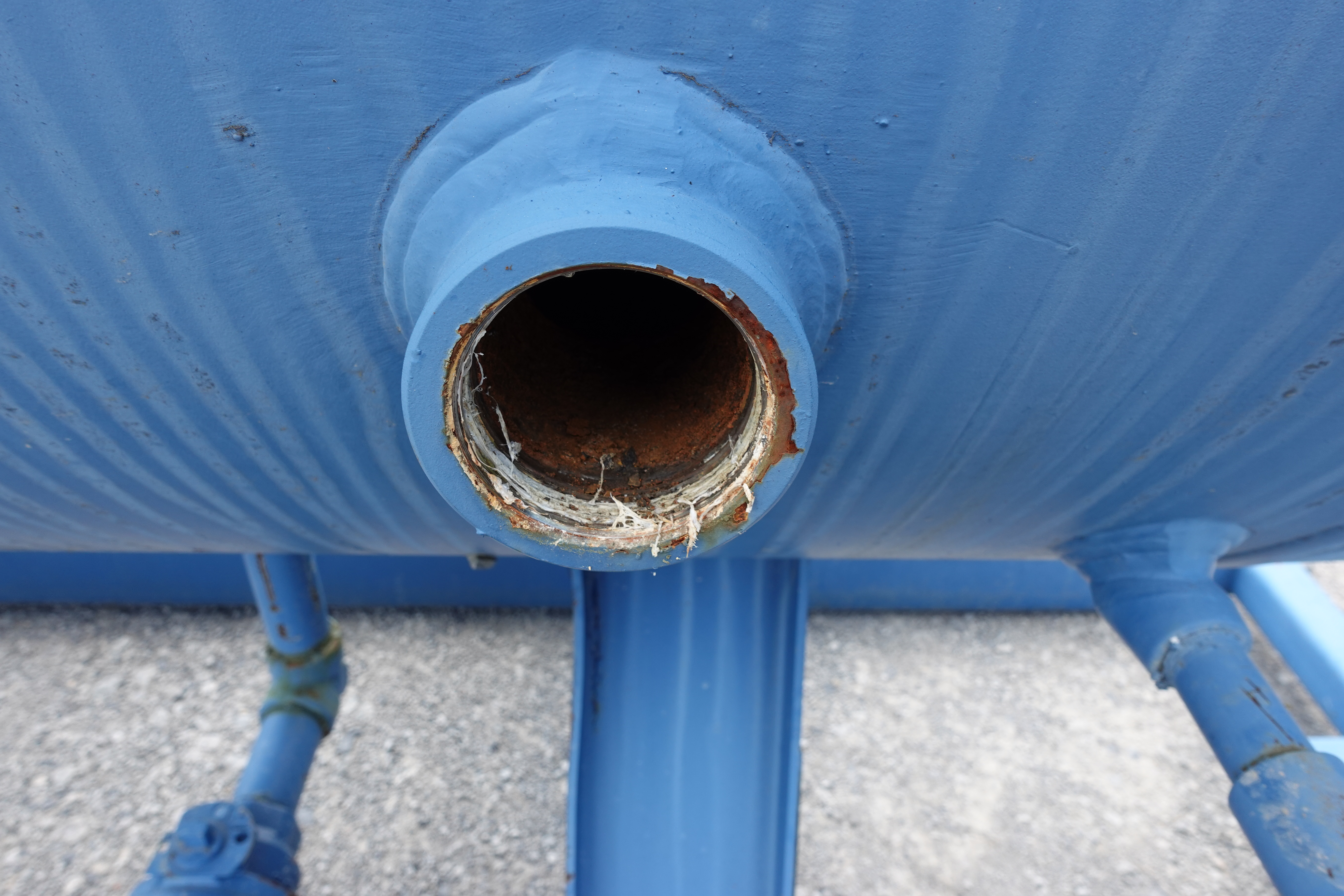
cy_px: 448
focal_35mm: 24
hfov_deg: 73.7
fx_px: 896
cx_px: 672
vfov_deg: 53.1
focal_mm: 9.4
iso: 125
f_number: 5.6
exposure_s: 1/80
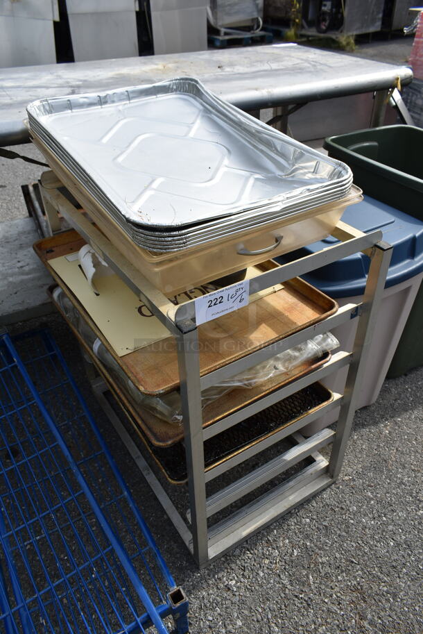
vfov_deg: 67.3
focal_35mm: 27
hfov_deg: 48.0
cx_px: 212
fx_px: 475
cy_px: 317
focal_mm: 18
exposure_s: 1/200
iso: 100
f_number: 7.1
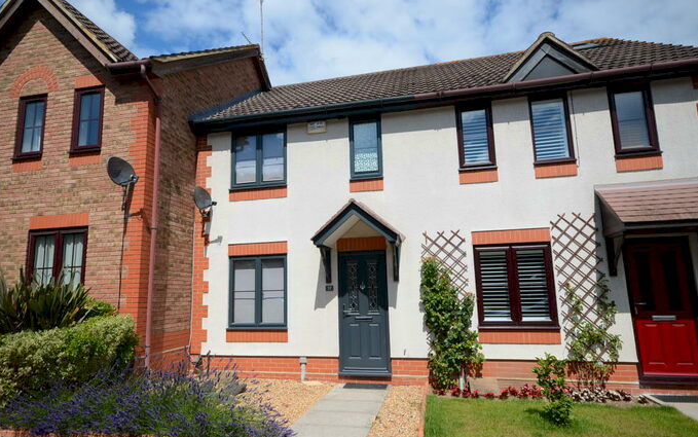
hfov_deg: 79.6
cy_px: 222
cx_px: 341
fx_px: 419
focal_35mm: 22
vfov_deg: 55.1
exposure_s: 1/320
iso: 100
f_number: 9
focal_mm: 14
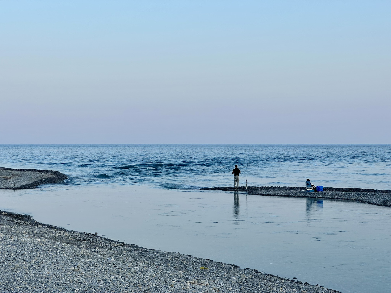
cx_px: 196
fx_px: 870
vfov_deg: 19.1
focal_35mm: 77
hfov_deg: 25.3
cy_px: 146
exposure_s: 1/238
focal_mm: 9
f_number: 2.8
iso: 32
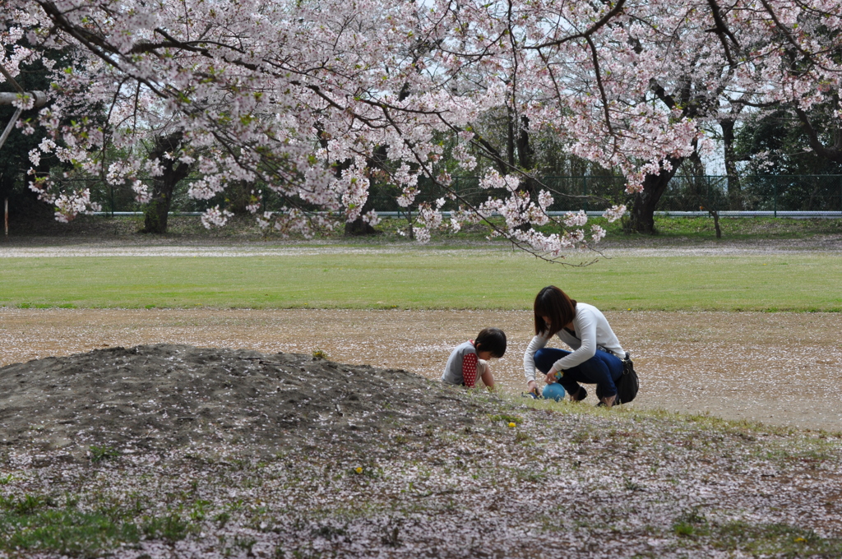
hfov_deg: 15.9
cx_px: 421
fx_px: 3013
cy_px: 280
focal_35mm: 129
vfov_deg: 10.6
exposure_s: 1/640
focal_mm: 86
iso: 200
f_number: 6.3
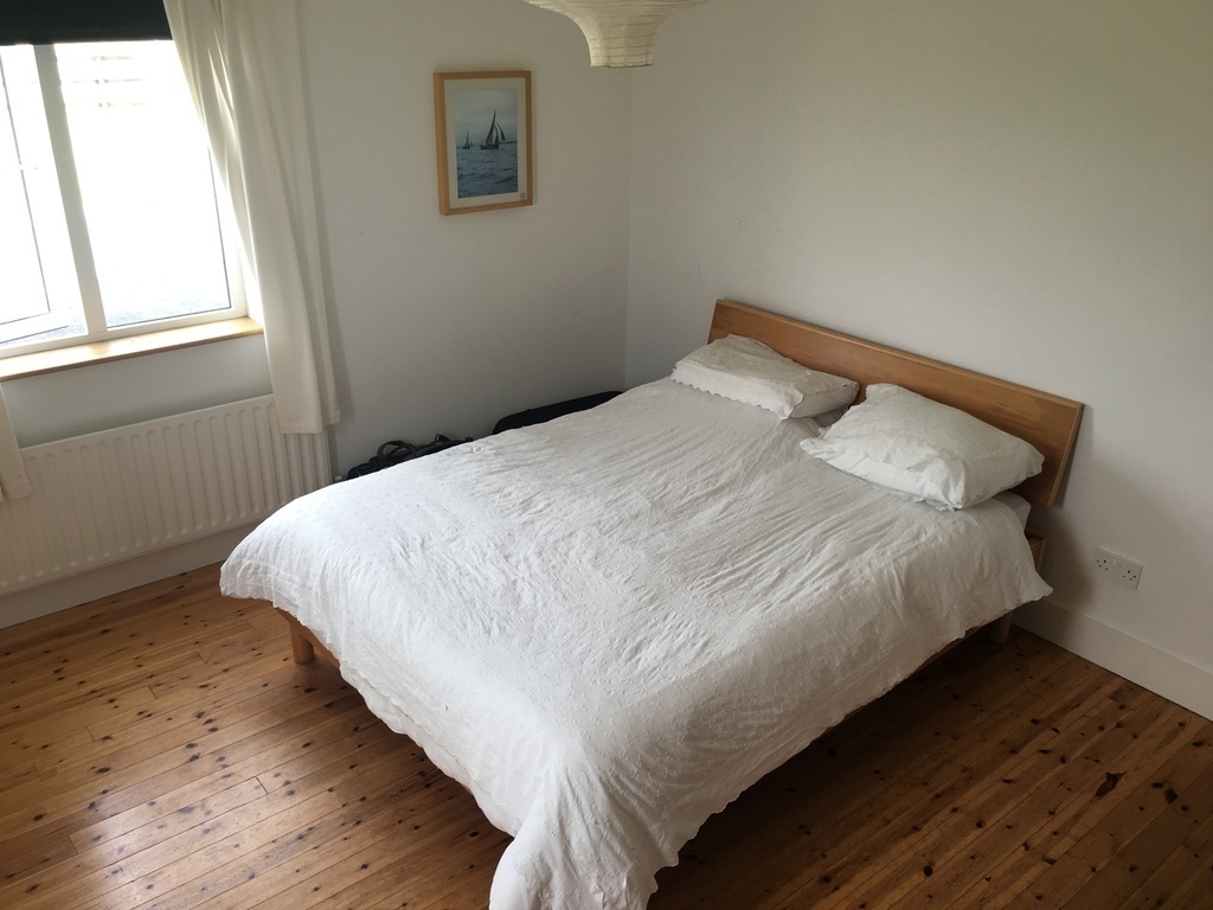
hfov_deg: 61.7
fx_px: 1016
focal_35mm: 29
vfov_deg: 48.2
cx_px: 606
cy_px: 455
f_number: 2.2
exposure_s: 1/50
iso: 25
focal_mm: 4.15
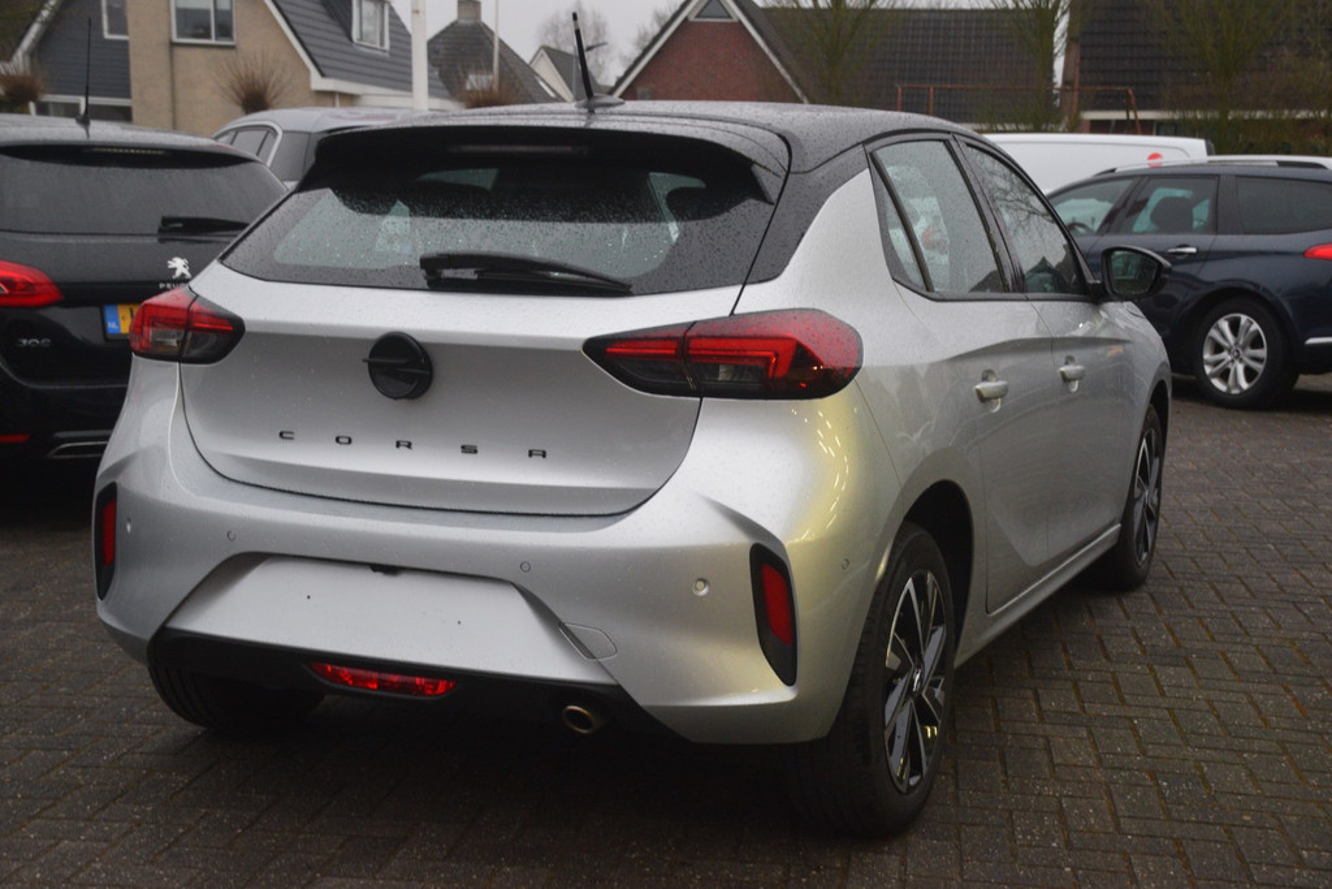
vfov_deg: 28.1
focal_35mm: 48
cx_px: 666
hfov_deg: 41.1
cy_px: 444
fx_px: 1776
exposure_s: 1/60
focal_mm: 32
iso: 1400
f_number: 4.2
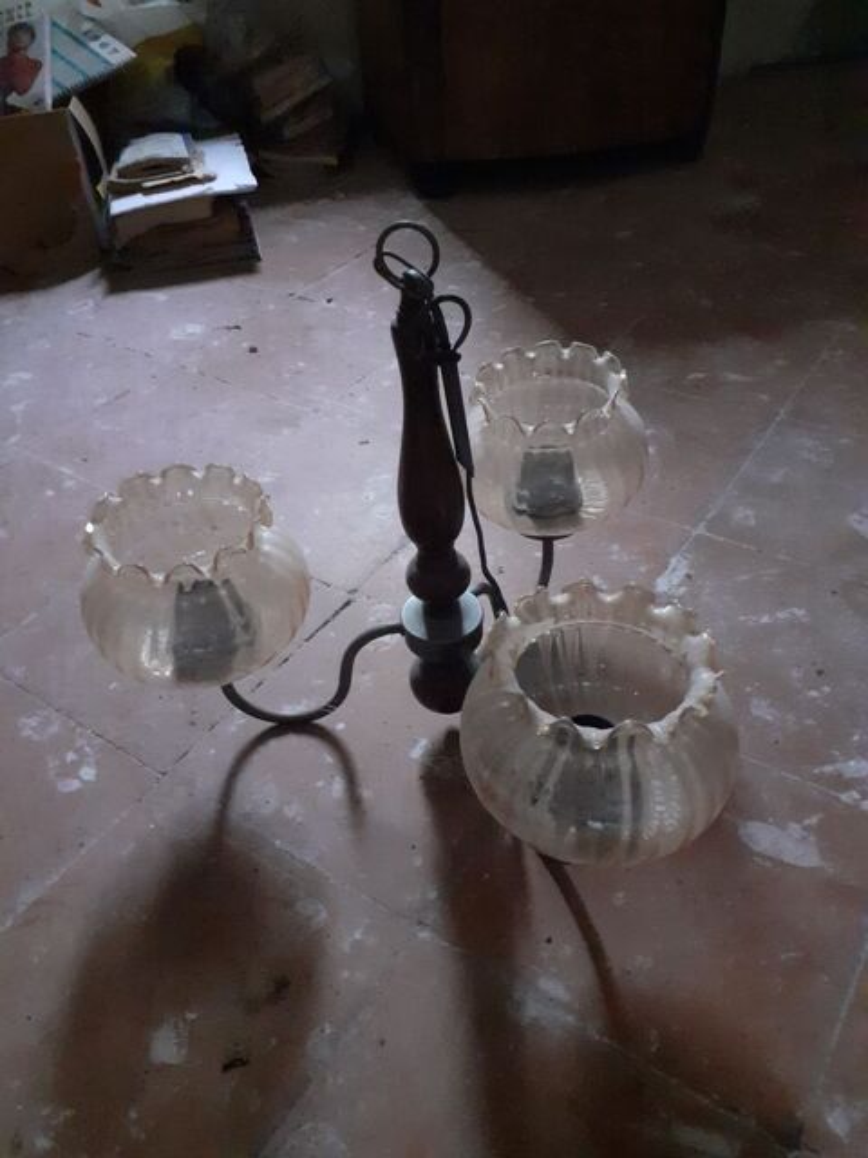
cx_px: 434
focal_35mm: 27
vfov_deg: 65.3
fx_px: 903
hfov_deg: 51.4
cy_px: 579
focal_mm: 3.6
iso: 1000
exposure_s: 1/17
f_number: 1.9
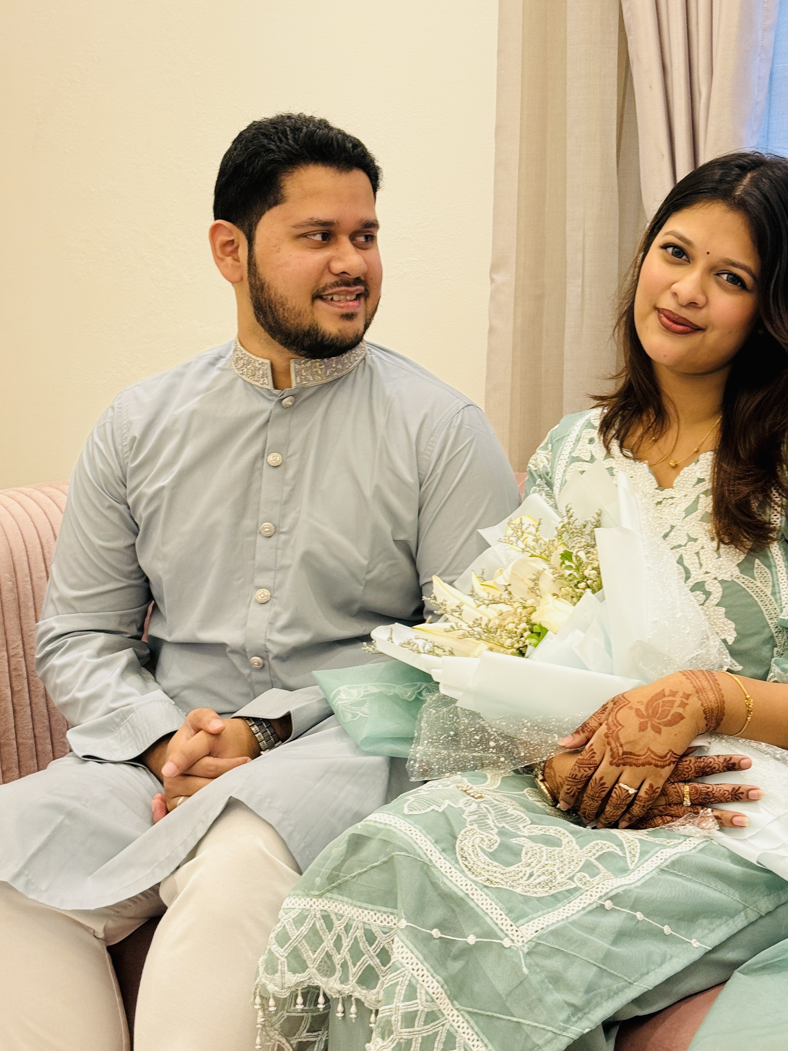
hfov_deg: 24.0
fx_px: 1851
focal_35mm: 61
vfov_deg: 31.5
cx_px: 470
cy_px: 388
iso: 80
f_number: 1.78
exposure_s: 1/50
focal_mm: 6.76
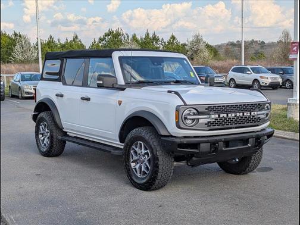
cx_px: 150
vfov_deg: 29.7
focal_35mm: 49
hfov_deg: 38.9
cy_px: 112
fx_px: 425
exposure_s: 1/833
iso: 21
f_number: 1.68
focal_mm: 6.9
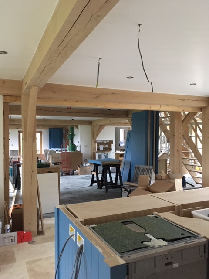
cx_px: 104
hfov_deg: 48.2
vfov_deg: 61.7
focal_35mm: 29
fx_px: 233
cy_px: 140
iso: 500
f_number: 2.2
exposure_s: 1/17
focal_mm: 4.15
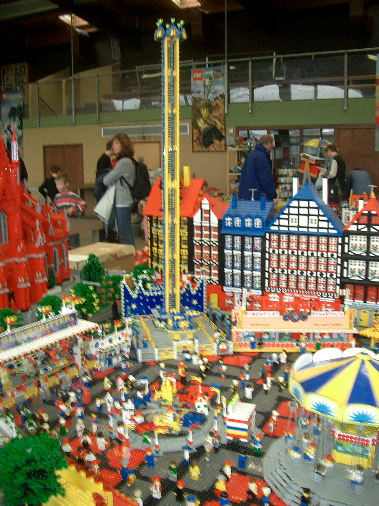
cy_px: 253
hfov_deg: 40.7
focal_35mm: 35
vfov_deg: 52.6
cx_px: 190
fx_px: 511
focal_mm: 5.8
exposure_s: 1/40
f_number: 2.6
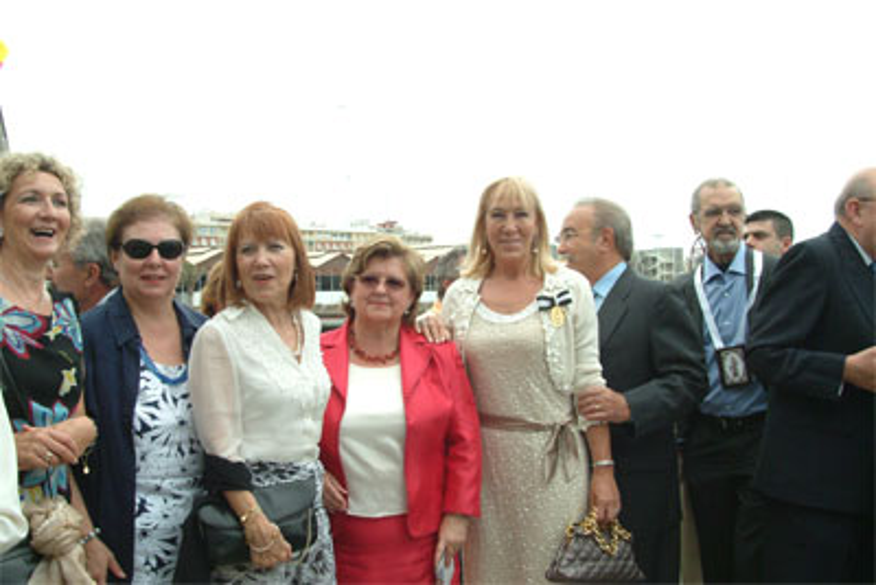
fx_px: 1022
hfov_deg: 46.4
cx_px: 438
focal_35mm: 42
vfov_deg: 31.9
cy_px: 292
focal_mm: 28
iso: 800
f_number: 11
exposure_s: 1/350
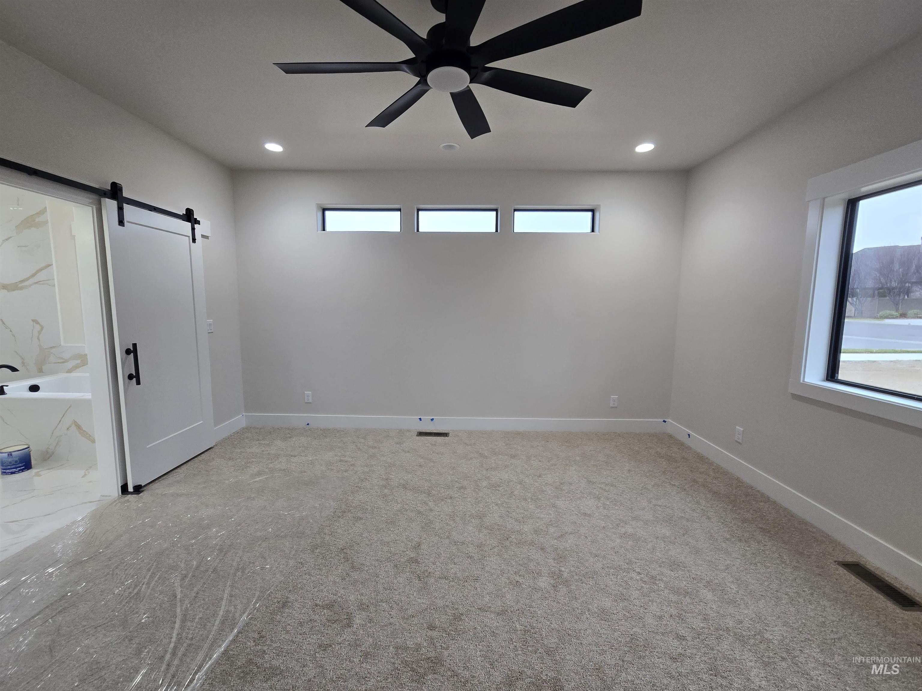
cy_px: 346
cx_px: 461
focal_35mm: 13
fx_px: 346
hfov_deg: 106.2
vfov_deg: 89.9
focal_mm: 2.2
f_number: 2.2
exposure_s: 1/60
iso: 100
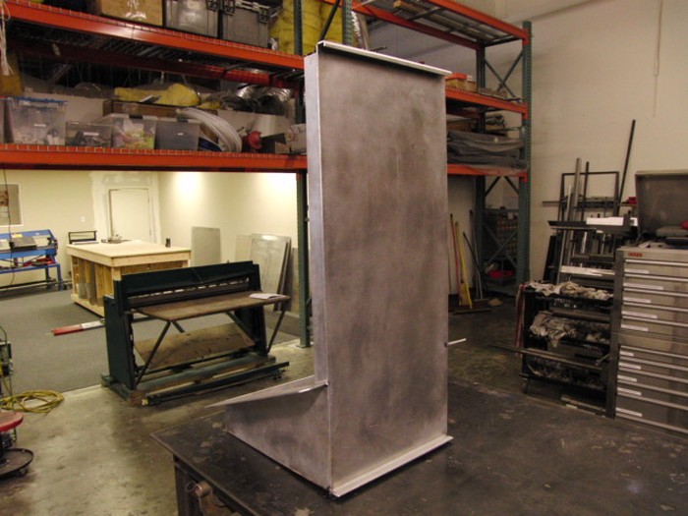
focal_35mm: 26
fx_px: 517
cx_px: 344
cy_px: 258
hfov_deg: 67.3
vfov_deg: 53.1
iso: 400
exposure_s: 1/50
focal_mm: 4.6
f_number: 2.8
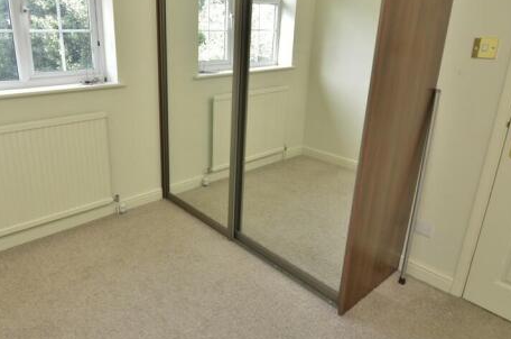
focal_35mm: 24
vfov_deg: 53.2
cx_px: 184
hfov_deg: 72.9
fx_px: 336
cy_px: 139
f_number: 4
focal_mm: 11
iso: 360
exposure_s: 1/60
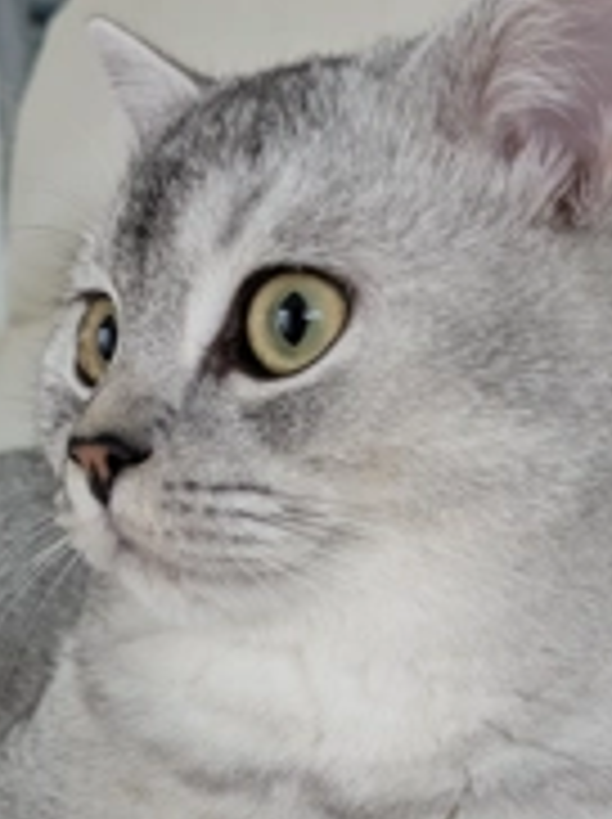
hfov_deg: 26.1
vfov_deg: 33.2
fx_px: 1300
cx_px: 135
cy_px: 734
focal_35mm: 55
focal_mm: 5.43
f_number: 1.89
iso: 511
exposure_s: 1/33.3
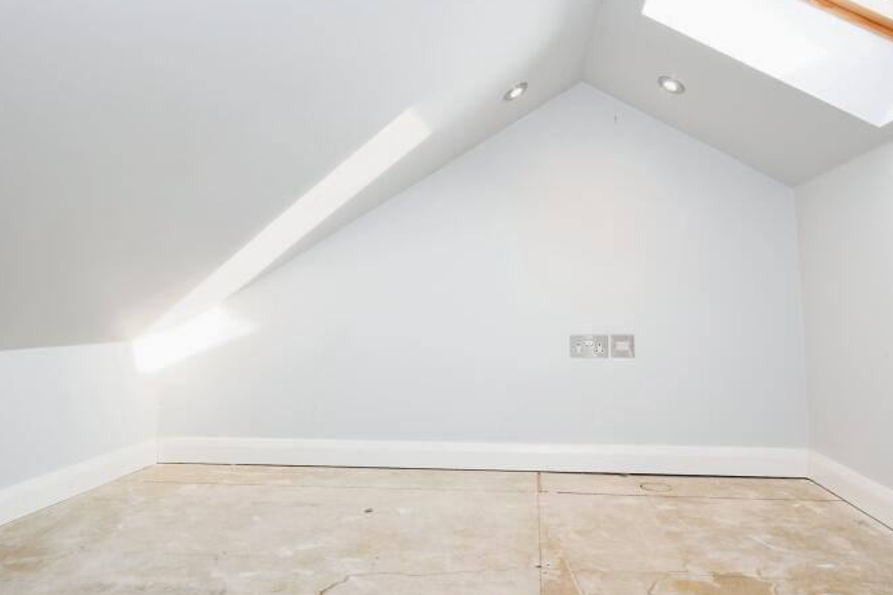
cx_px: 464
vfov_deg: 54.9
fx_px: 570
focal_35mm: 23
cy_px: 257
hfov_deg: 76.1
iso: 400
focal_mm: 10
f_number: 8
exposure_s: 1/100
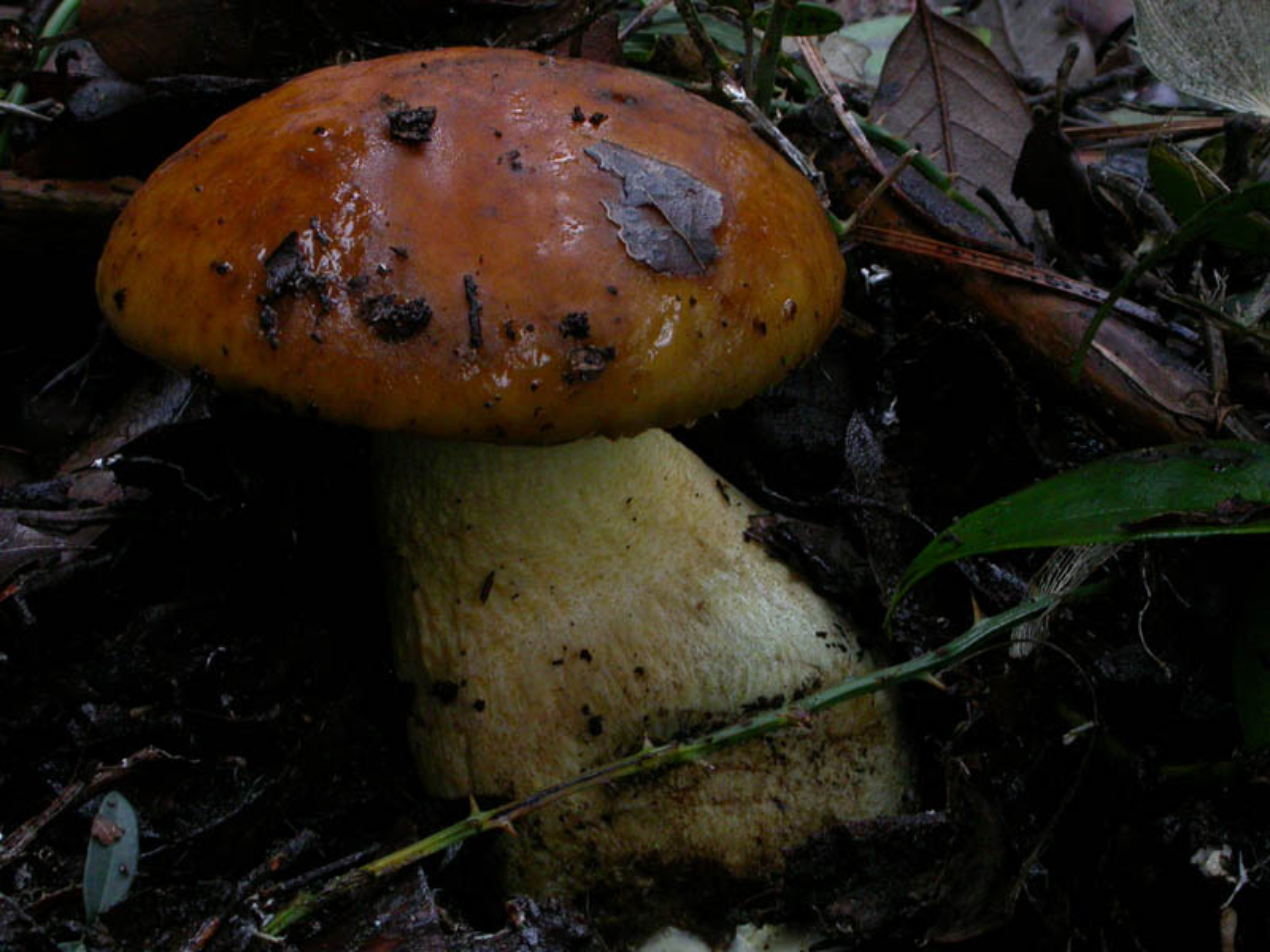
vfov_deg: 13.6
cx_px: 635
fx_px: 3999
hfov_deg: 18.0
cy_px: 476
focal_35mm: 109
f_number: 10.6
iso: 200
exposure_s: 1/4
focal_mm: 22.6
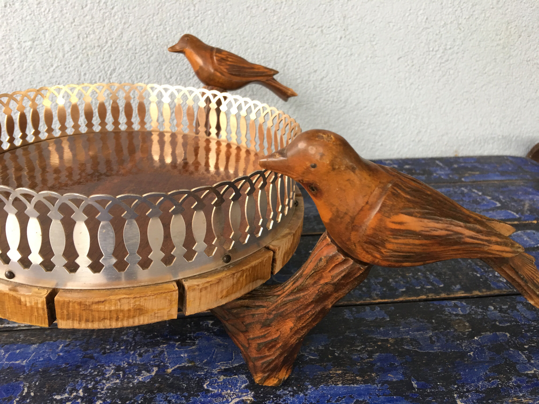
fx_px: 452
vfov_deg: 48.2
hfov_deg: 61.7
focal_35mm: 29
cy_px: 202
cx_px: 270
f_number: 2.2
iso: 50
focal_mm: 4.15
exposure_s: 1/17
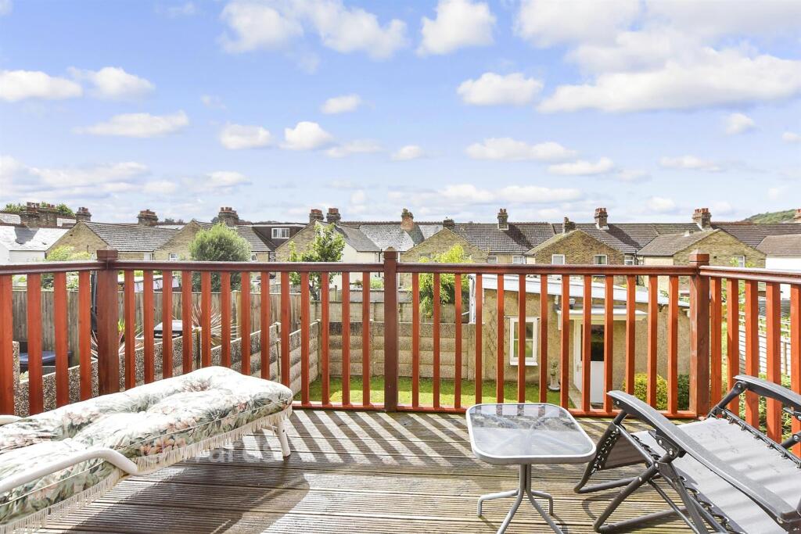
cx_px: 400
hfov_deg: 100.4
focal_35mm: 15
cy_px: 267
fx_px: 334
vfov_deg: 77.3
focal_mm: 10
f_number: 6.3
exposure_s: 1/400
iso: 160
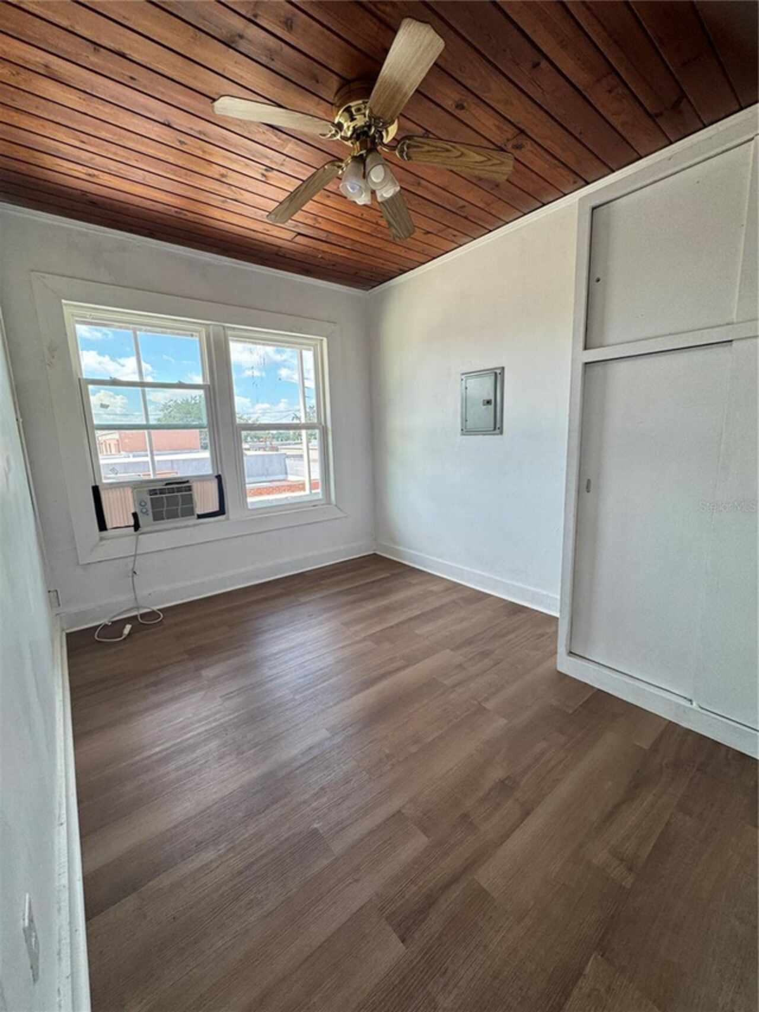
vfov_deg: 102.1
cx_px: 380
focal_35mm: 14
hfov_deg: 85.7
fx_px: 409
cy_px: 506
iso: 50
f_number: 2.2
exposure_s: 1/99
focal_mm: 2.22
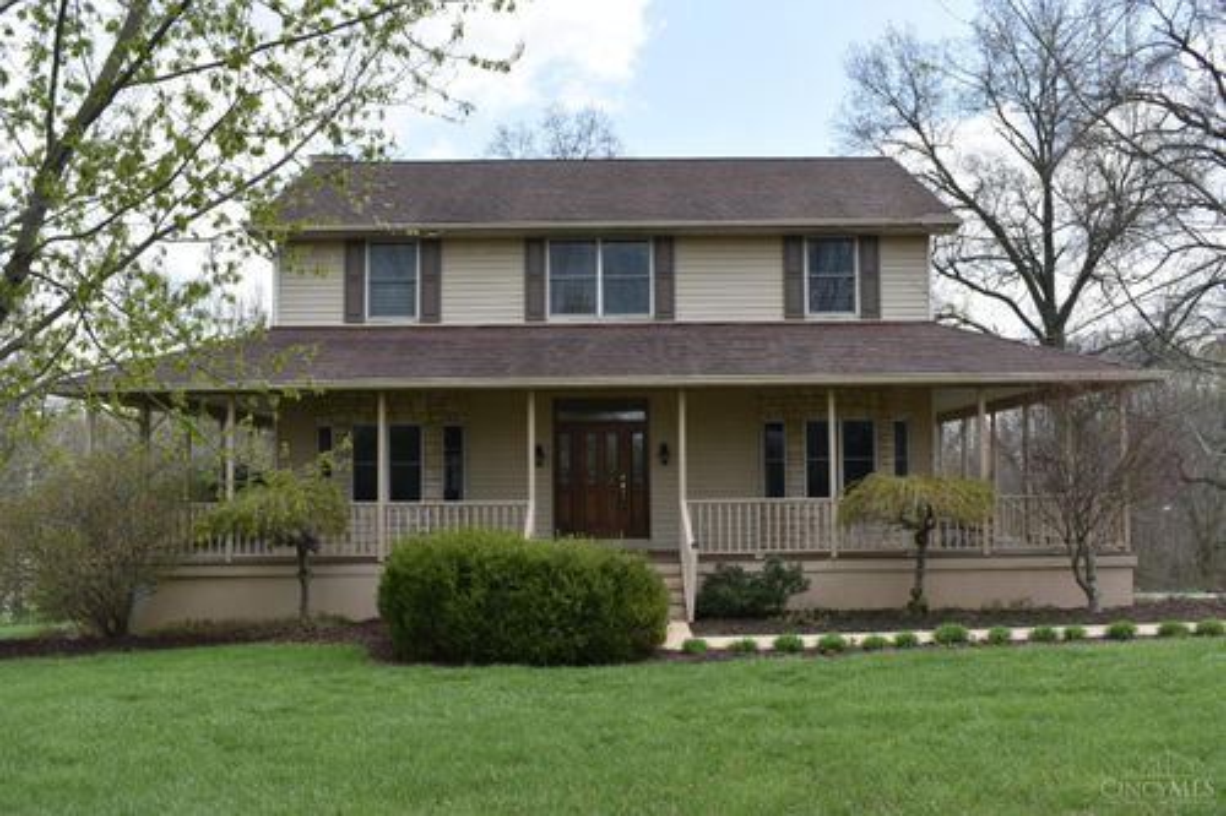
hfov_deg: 53.1
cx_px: 613
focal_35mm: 36
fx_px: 1226
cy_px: 408
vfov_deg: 36.8
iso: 140
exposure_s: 1/250
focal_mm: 24
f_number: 8
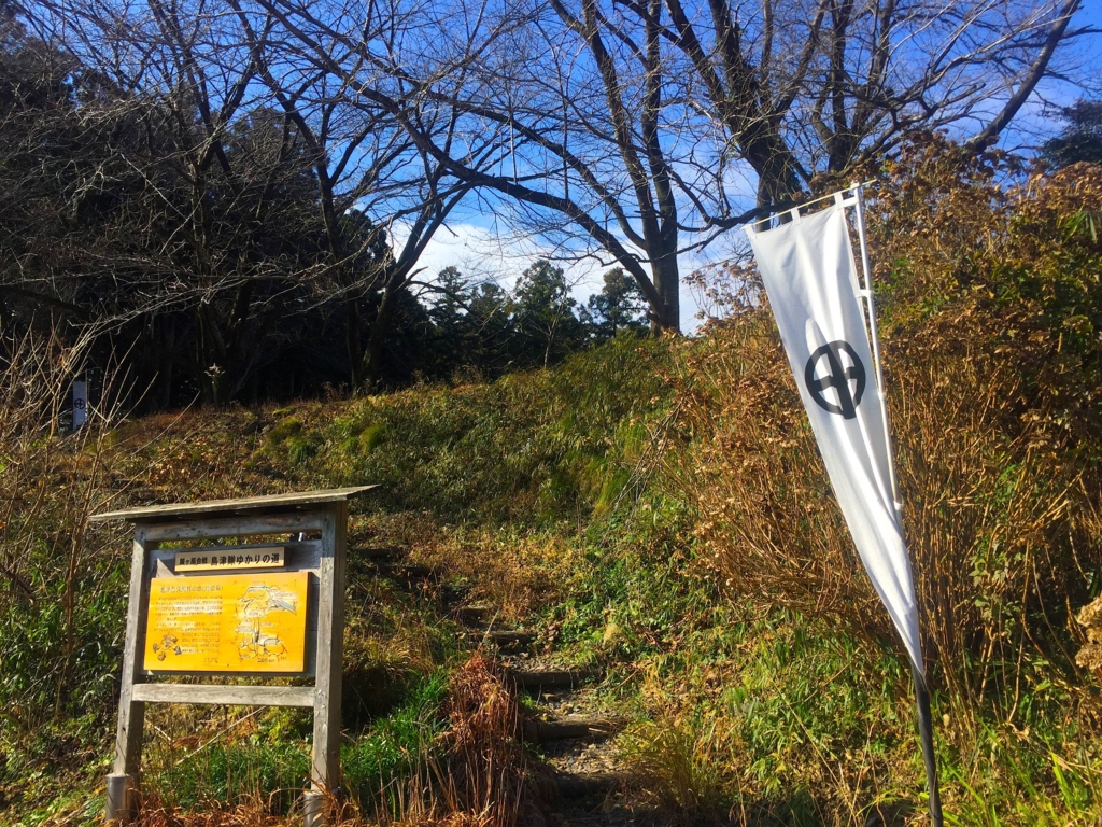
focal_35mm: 29
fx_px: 923
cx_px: 551
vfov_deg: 48.2
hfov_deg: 61.7
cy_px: 414
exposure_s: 1/1236
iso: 32
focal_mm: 4.15
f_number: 2.2
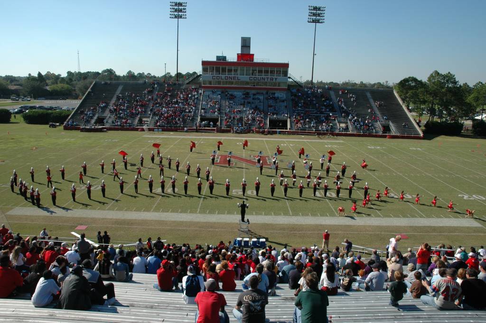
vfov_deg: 47.8
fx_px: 364
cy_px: 162
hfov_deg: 67.4
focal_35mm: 27
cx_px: 243
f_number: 10
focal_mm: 18
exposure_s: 1/400
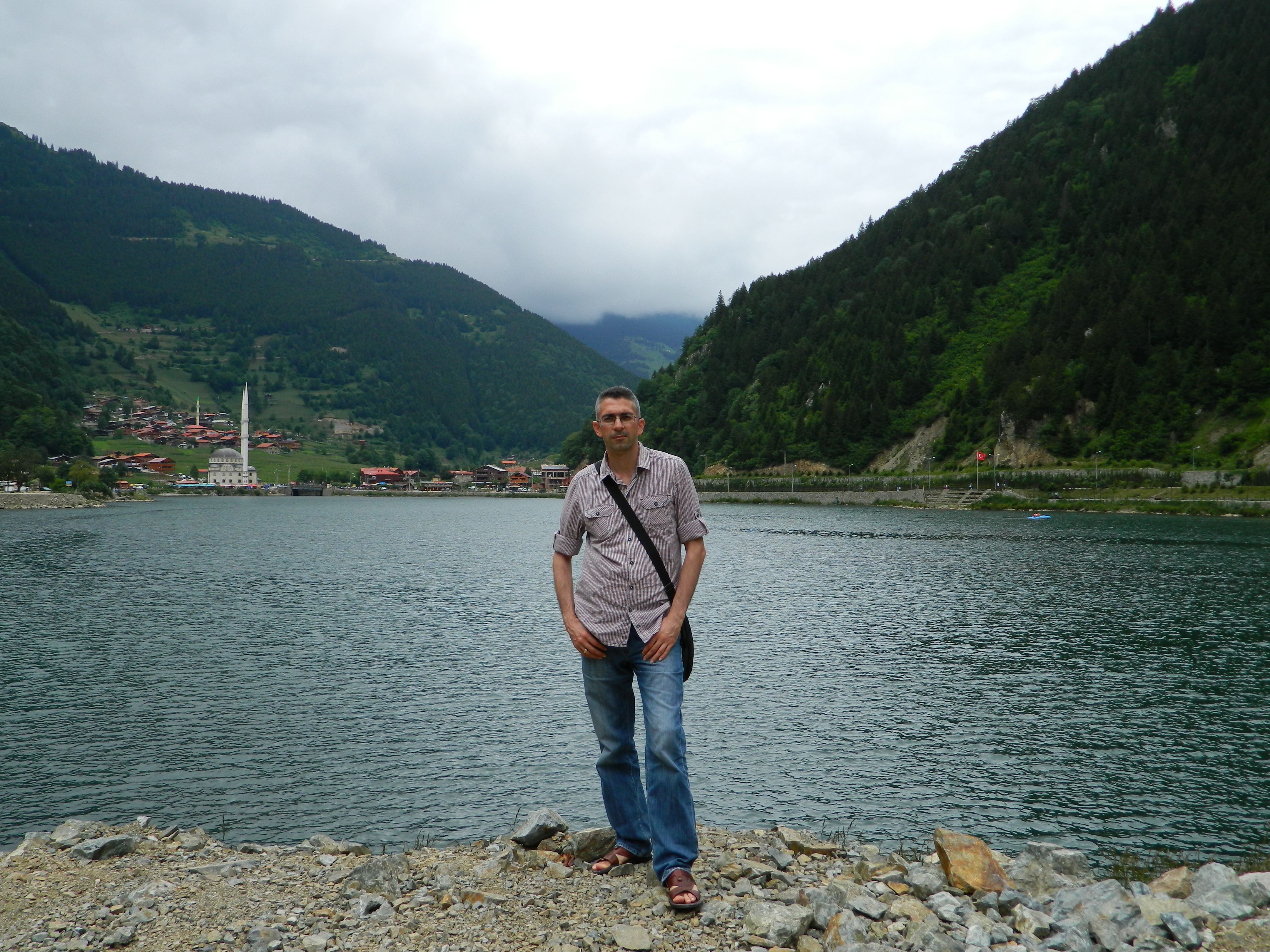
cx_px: 635
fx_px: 1284
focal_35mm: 35
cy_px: 476
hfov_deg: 52.6
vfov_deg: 40.7
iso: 80
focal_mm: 6.2
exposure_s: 1/800
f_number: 3.3
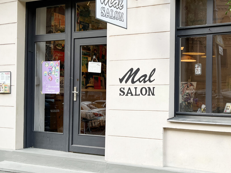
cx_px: 157
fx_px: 320
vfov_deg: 30.3
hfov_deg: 39.1
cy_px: 92
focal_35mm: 48
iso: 80
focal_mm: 5.7
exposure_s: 1/121
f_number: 1.5
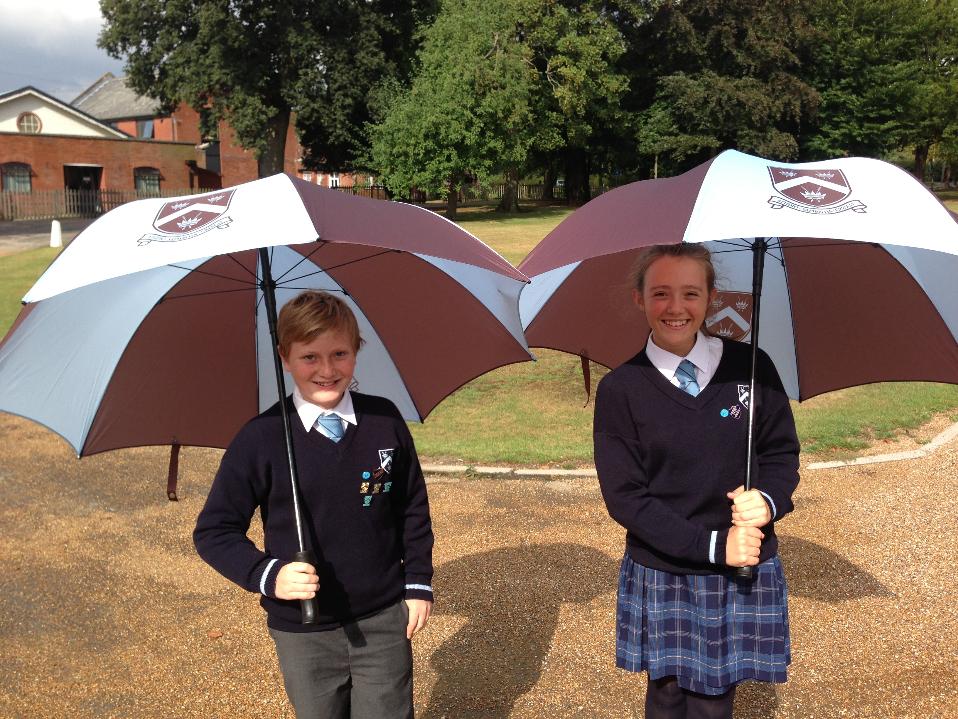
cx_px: 479
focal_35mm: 33
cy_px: 360
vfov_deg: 42.9
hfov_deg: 55.4
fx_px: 913
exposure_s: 1/951
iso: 50
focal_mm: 4.13
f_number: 2.4
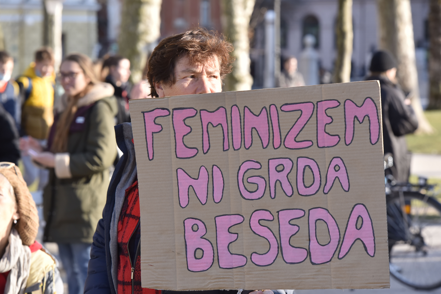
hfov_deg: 12.4
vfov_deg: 8.3
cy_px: 147
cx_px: 220
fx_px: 2022
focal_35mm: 165
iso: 500
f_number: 8
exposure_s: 1/400
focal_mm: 165
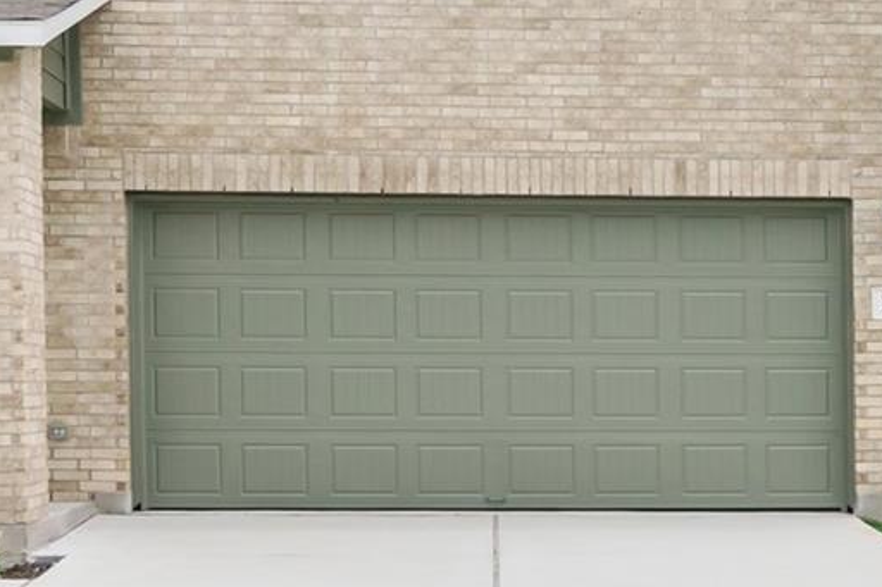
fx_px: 1763
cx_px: 655
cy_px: 209
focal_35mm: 72
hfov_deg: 27.7
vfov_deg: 18.9
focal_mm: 12
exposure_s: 1/2000
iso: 125
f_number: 4
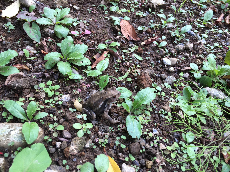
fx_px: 193
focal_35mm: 29
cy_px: 86
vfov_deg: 48.2
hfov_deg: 61.7
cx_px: 115
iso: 32
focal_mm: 4.15
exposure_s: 1/120
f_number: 2.2
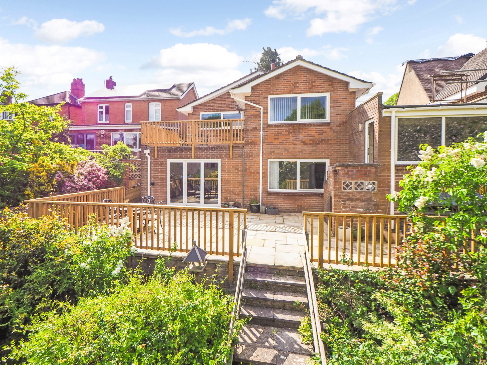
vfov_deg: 71.6
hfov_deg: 87.8
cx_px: 244
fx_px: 253
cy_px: 182
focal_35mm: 18
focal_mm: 9
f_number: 8
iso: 400
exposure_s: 1/2500
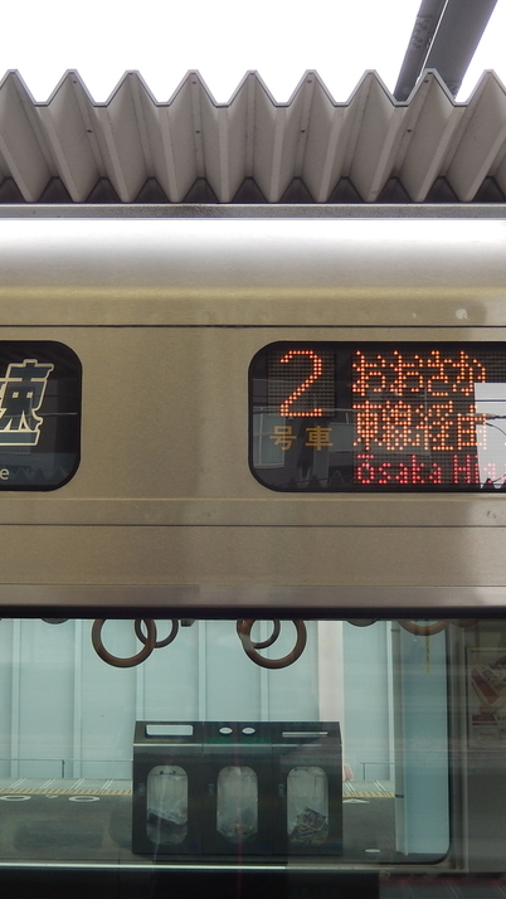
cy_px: 446
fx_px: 1192
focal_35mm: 50
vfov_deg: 41.3
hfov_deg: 24.0
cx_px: 220
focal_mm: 5.7
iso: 125
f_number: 3.8
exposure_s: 1/60
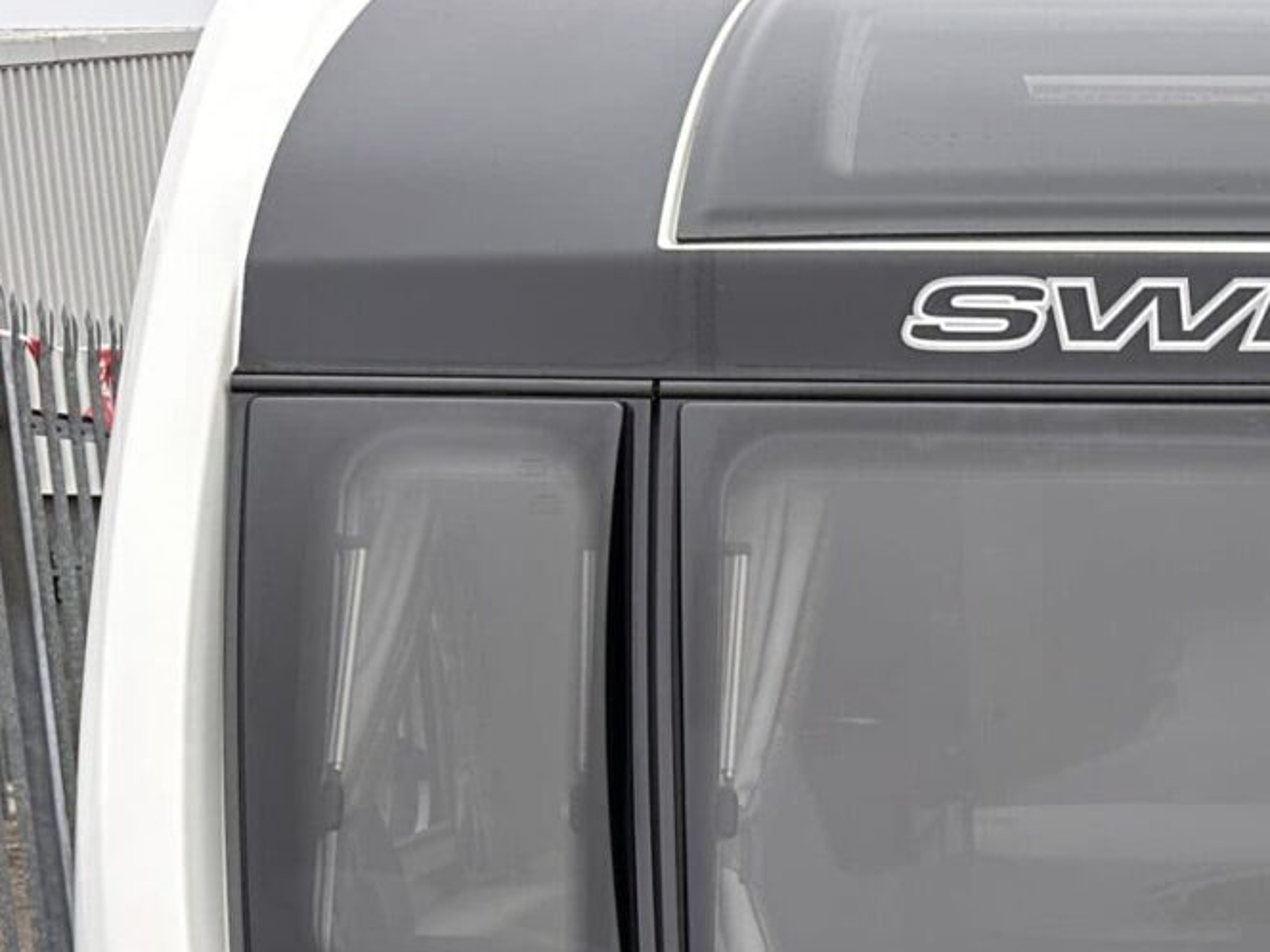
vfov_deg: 18.1
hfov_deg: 25.0
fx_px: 2715
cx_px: 1287
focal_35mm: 74
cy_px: 1355
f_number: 1.78
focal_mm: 6.86
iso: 80
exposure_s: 1/529
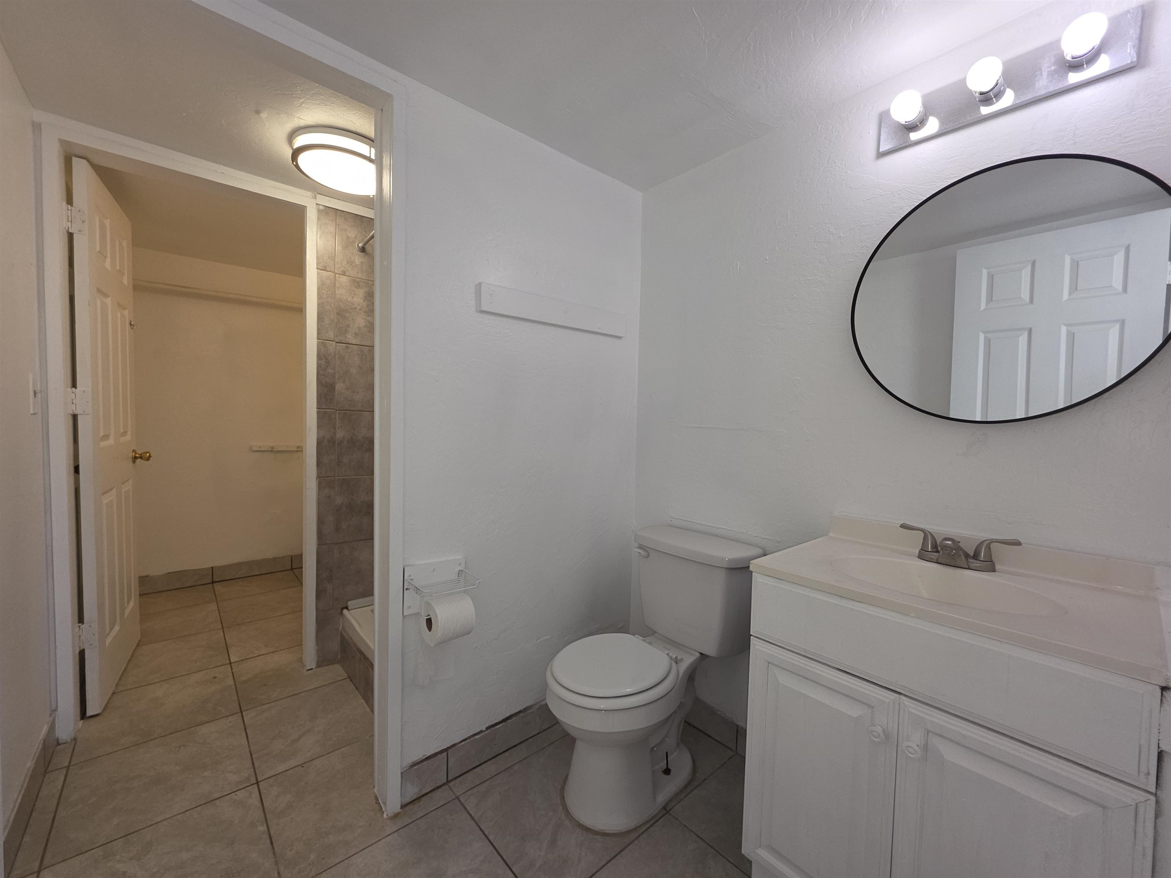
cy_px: 439
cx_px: 586
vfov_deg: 89.9
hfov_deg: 106.2
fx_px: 440
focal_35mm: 13
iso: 32
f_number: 1.9
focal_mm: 2.2
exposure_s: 1/60
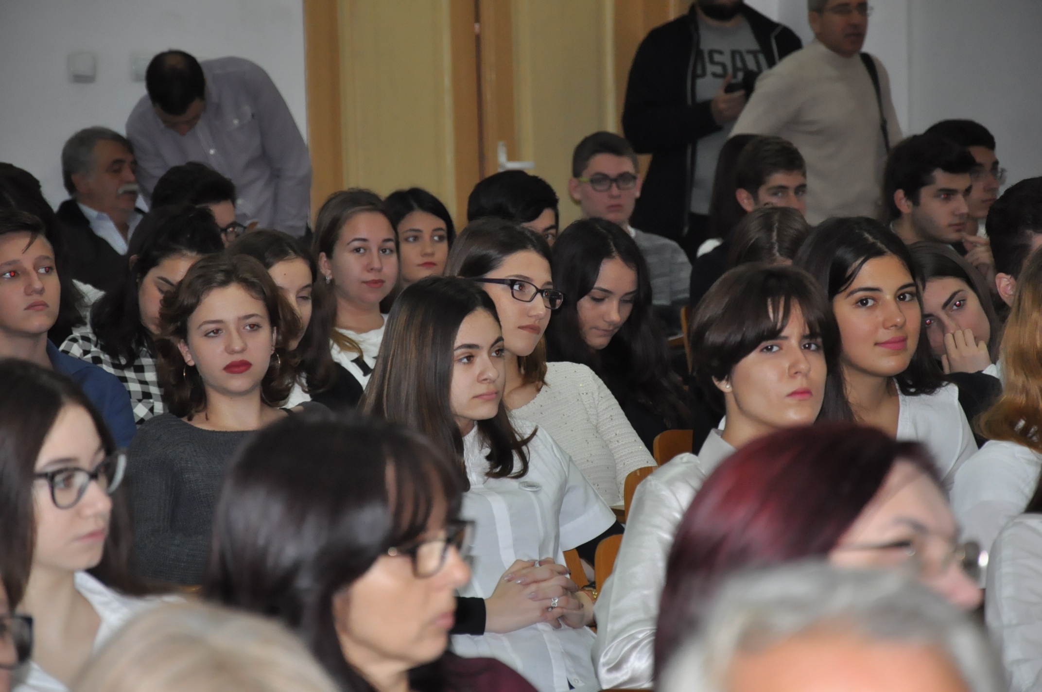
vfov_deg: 8.7
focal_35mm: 158
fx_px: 4553
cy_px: 346
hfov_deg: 13.1
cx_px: 521
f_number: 5.6
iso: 1600
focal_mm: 105
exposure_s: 1/60
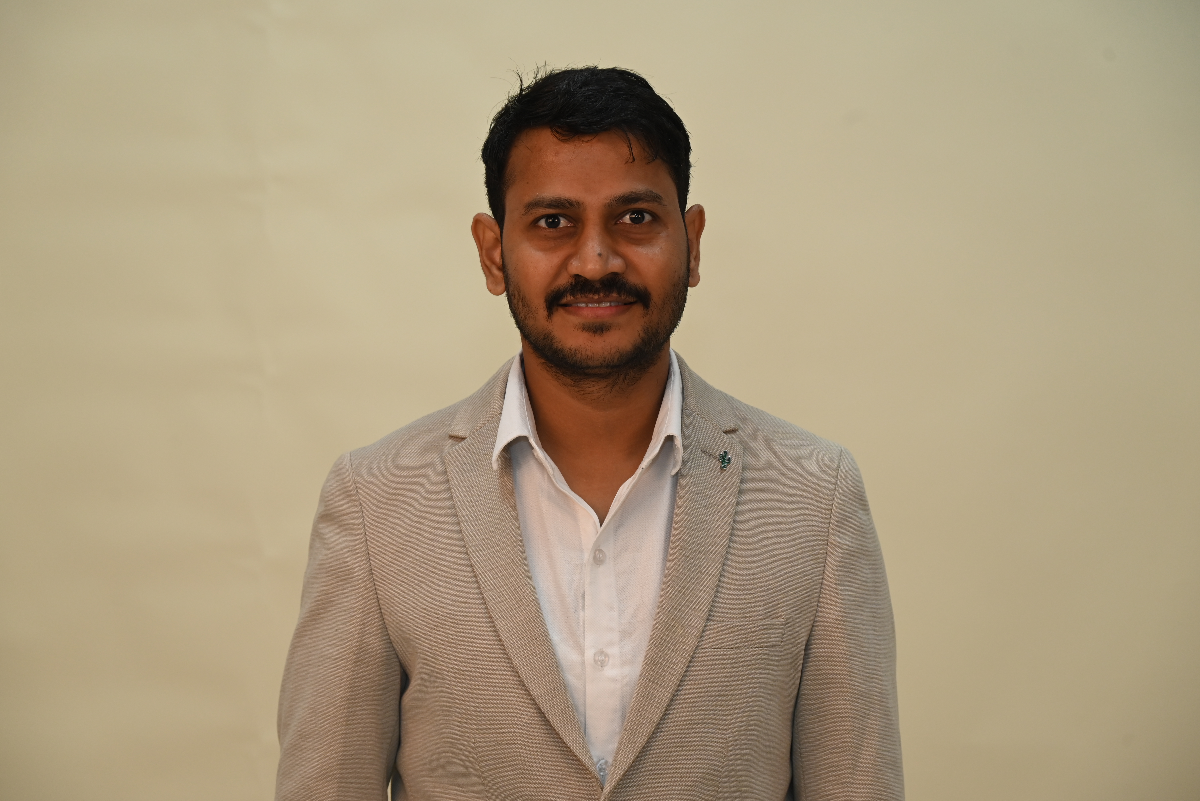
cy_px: 400
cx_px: 600
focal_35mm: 86
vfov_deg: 15.9
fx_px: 2868
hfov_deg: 23.6
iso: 640
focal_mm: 86
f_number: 6.3
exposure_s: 1/60
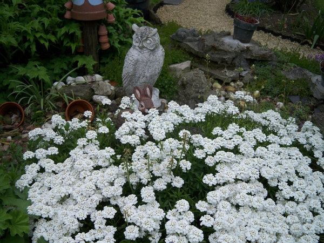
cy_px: 122
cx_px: 162
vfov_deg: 38.7
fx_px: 346
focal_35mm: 37
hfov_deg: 50.1
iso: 64
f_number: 3.1
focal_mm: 7.9
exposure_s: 1/100
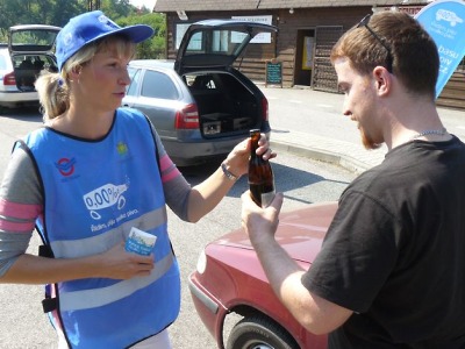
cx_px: 232
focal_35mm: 36
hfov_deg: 51.4
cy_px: 174
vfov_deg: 39.7
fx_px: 484
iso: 100
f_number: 4.5
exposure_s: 1/200
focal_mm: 6
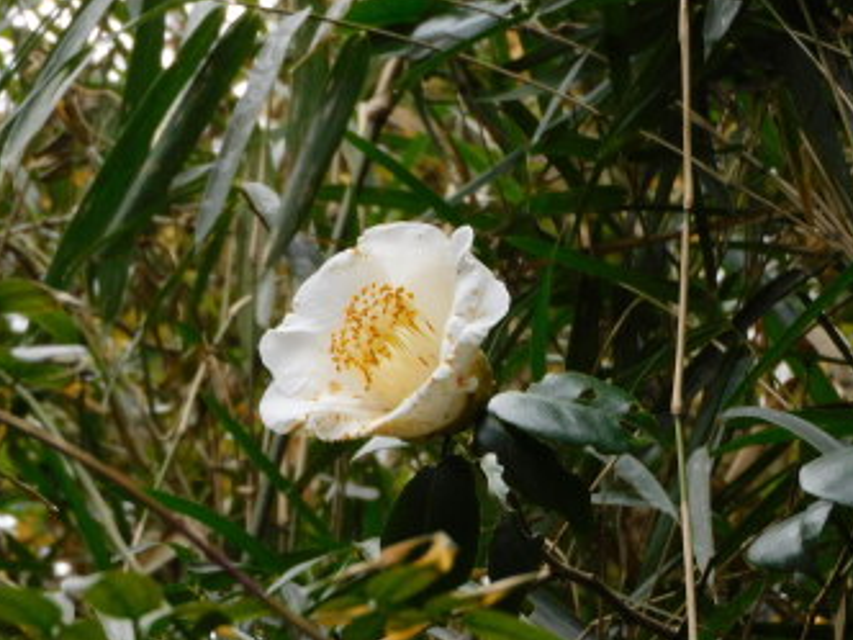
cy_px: 325
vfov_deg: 6.6
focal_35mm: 226
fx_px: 5569
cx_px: 378
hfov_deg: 8.8
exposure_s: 1/100
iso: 125
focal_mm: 26.9
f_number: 5.2
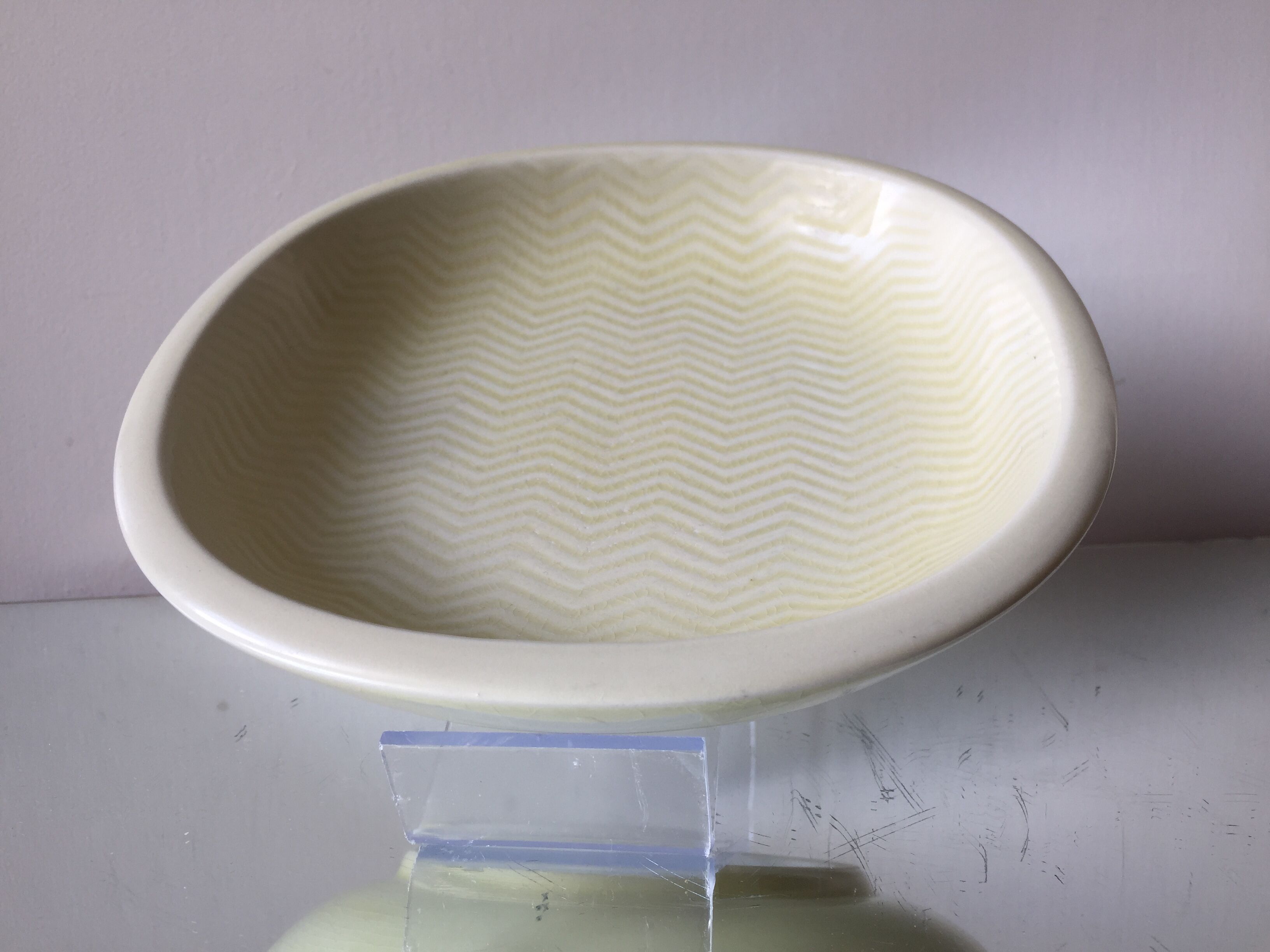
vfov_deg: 48.2
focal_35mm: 29
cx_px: 635
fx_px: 1064
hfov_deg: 61.7
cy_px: 476
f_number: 2.2
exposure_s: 1/50
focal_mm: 4.15
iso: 32
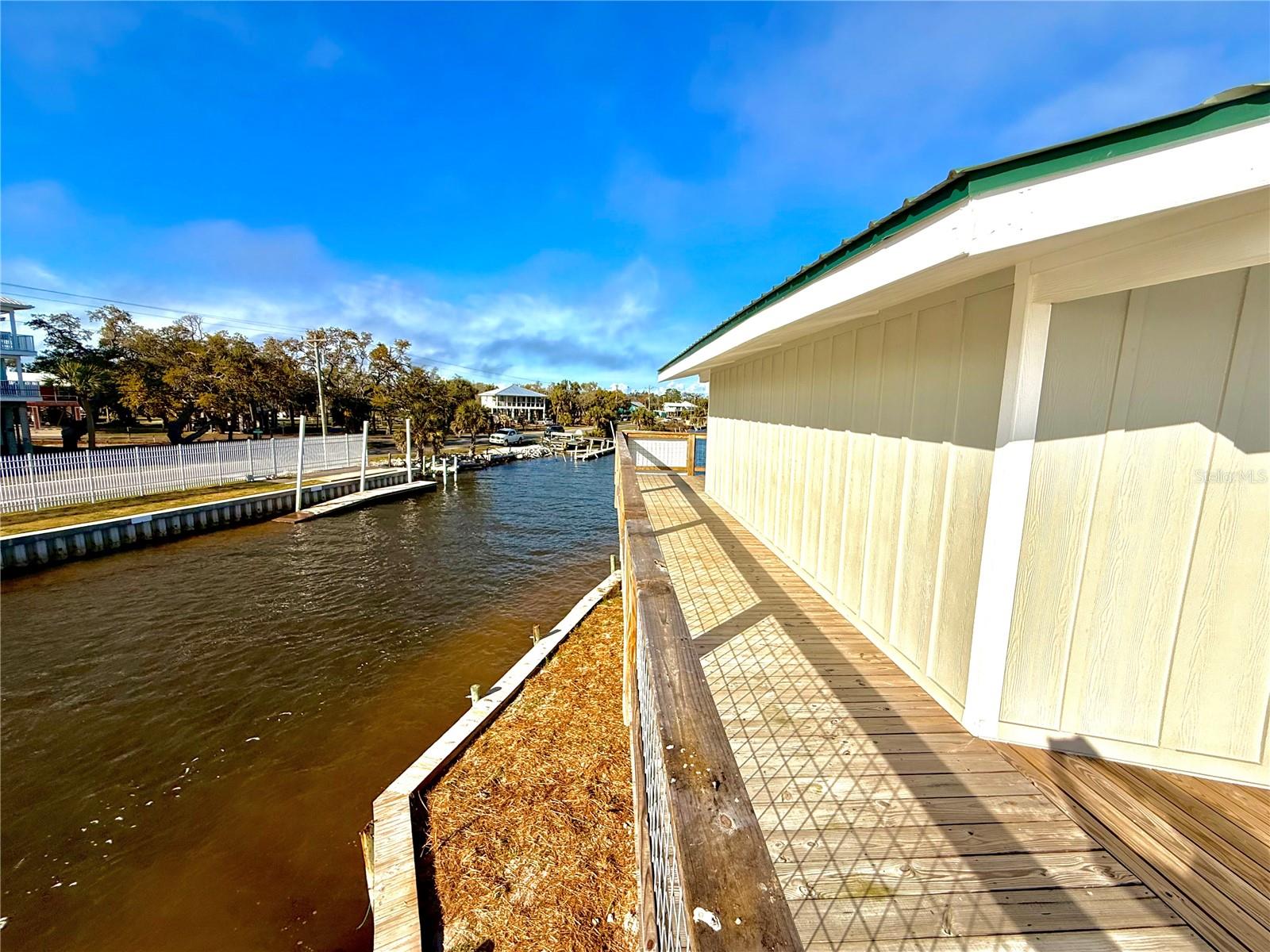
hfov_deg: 102.1
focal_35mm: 14
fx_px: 514
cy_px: 476
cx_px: 635
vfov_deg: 85.7
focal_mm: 2.22
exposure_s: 1/4149
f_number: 2.2
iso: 50
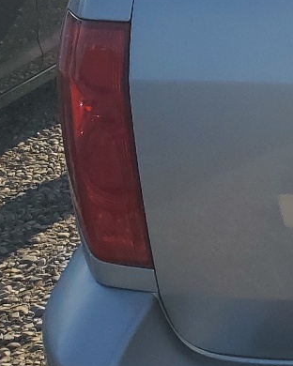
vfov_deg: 18.3
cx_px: 715
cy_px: 77
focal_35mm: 104
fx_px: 1127
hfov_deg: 11.9
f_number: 1.5
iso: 50
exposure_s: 1/5000
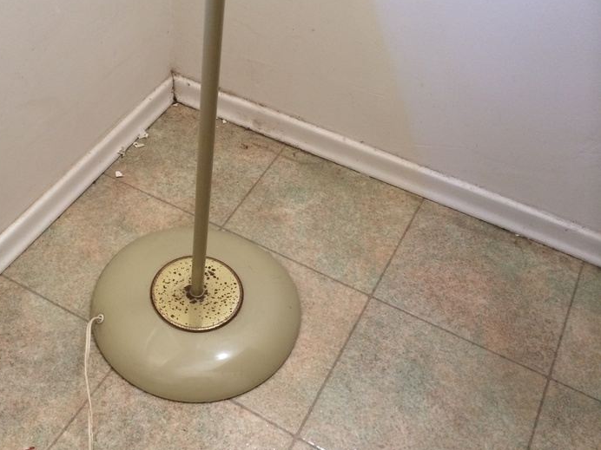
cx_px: 211
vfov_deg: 36.8
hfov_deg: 47.2
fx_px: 677
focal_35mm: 39
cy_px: 241
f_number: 2.2
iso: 125
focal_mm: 4.12
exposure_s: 1/30
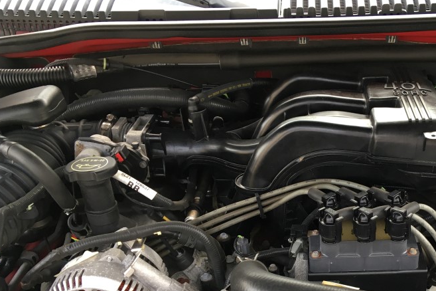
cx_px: 331
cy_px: 227
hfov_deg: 40.6
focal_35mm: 47
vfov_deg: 28.1
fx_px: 569
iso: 25
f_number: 2.2
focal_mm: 4.15
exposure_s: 1/40
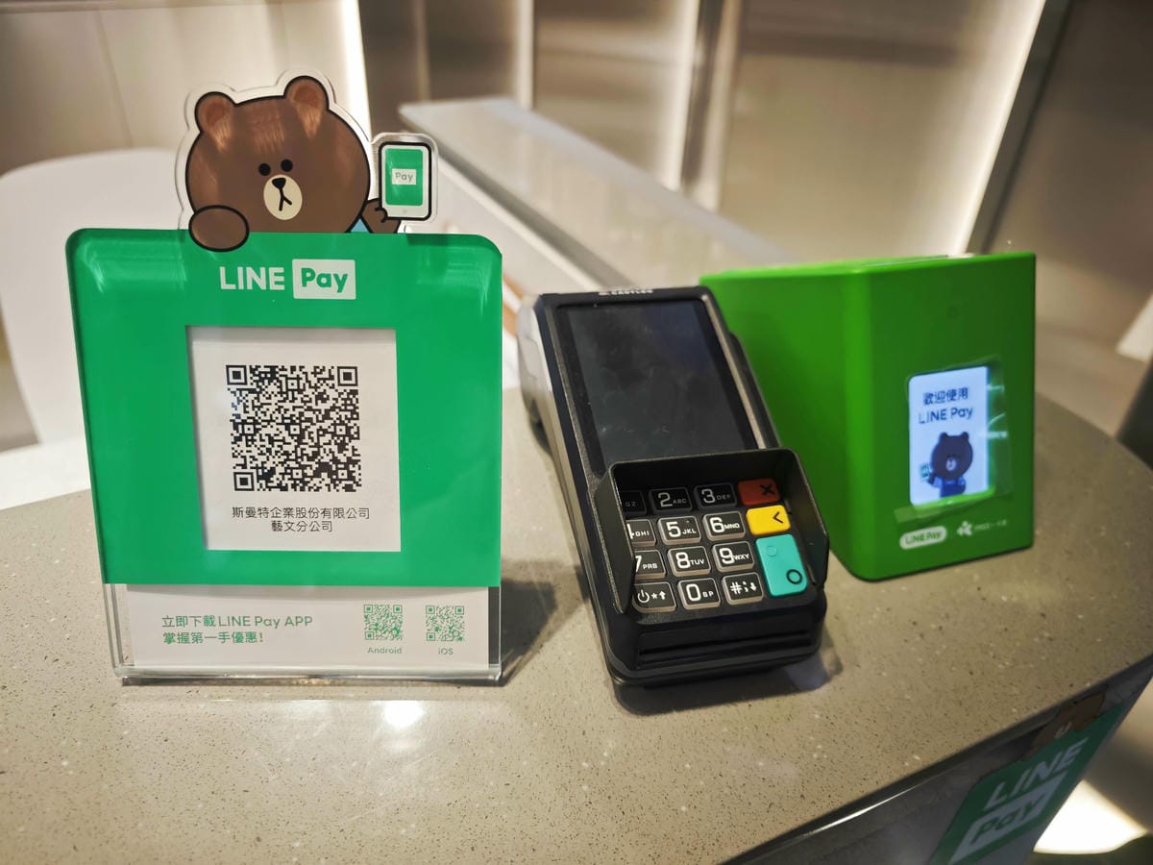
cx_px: 576
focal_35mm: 23
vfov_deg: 58.9
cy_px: 432
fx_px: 766
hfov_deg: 73.9
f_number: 2
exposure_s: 1/420
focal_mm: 8.72
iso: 1250
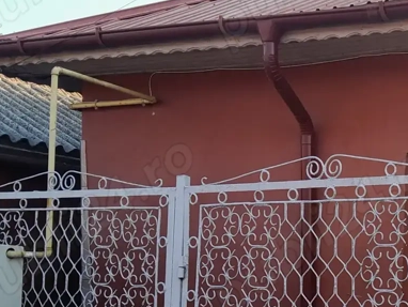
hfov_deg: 26.3
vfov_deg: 21.4
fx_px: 802
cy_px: 247
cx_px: 453
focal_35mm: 68
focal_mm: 3.98
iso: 40
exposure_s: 1/120
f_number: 1.8
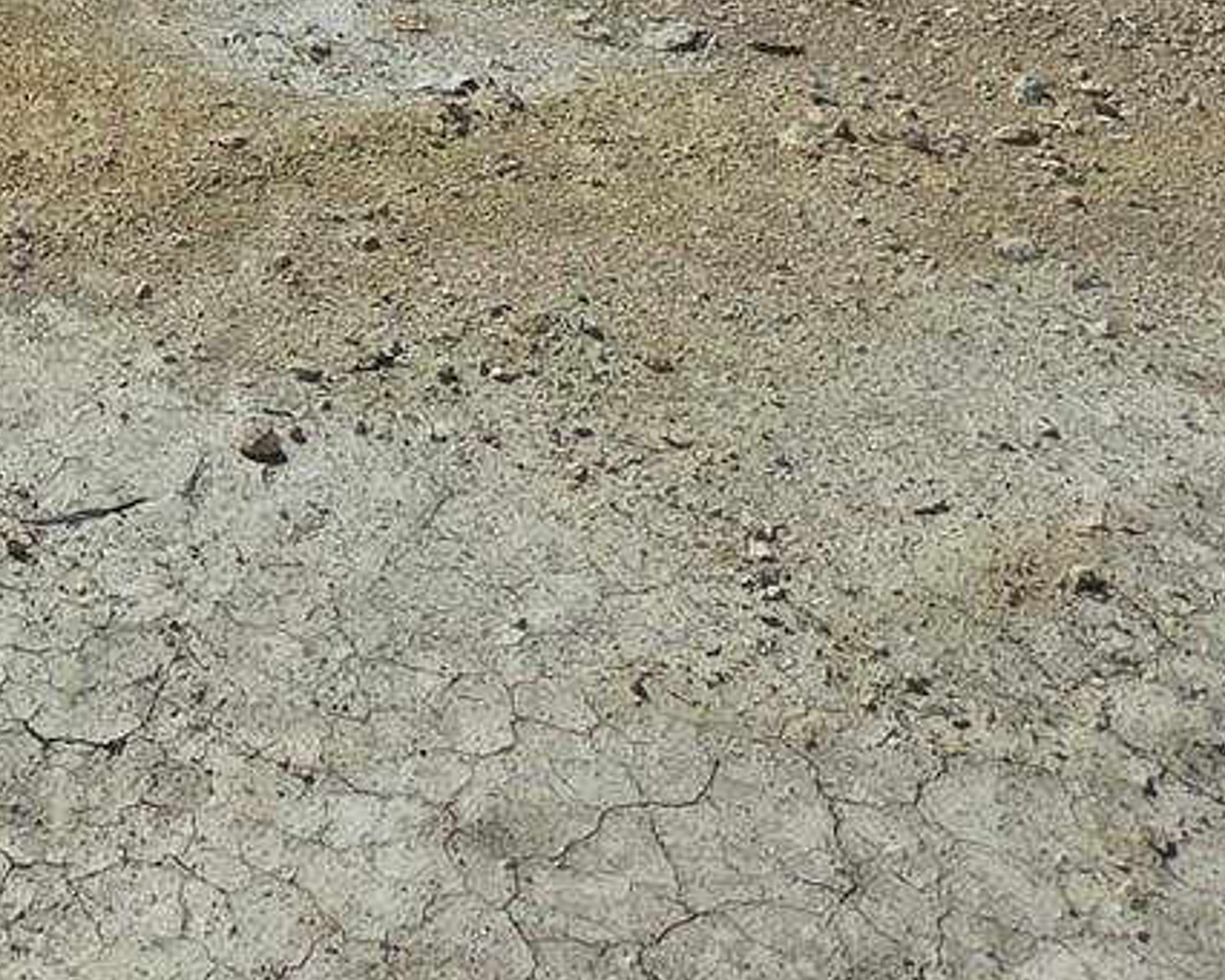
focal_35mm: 61
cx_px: -184
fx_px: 2212
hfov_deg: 27.7
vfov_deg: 17.9
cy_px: -948
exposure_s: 1/6325
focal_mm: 2.2
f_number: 1.9
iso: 40
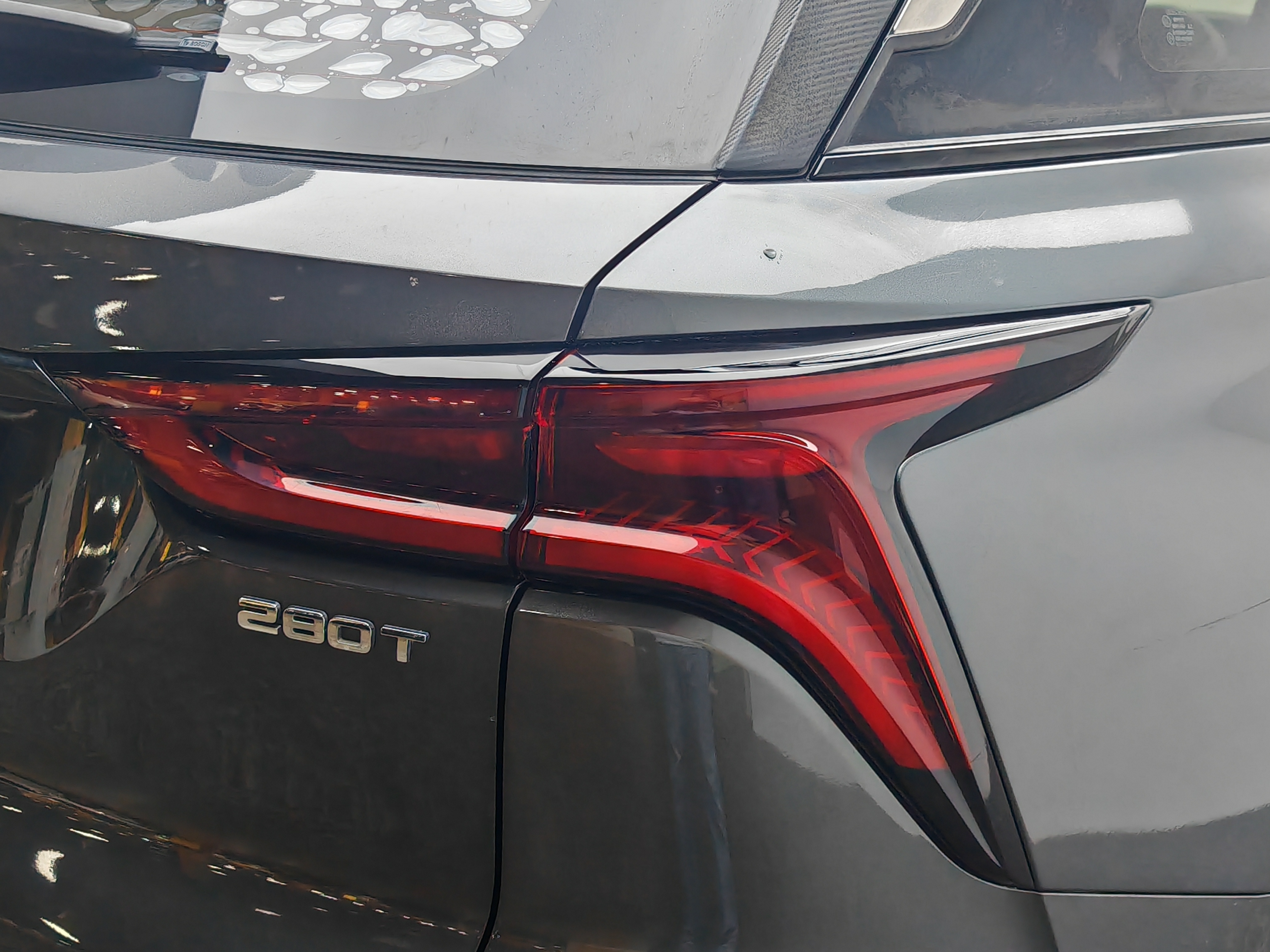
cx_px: 635
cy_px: 476
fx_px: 1981
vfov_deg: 27.0
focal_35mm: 54
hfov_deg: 35.5
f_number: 1.6
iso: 160
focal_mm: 7.62
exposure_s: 1/100
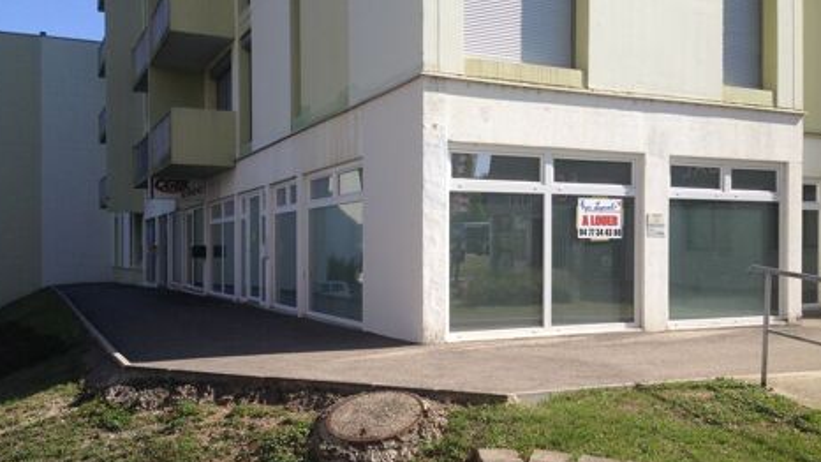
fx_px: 805
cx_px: 410
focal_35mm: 37
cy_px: 259
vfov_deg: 31.9
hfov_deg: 54.0
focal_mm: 4.12
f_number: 2.4
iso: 50
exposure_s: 1/1427
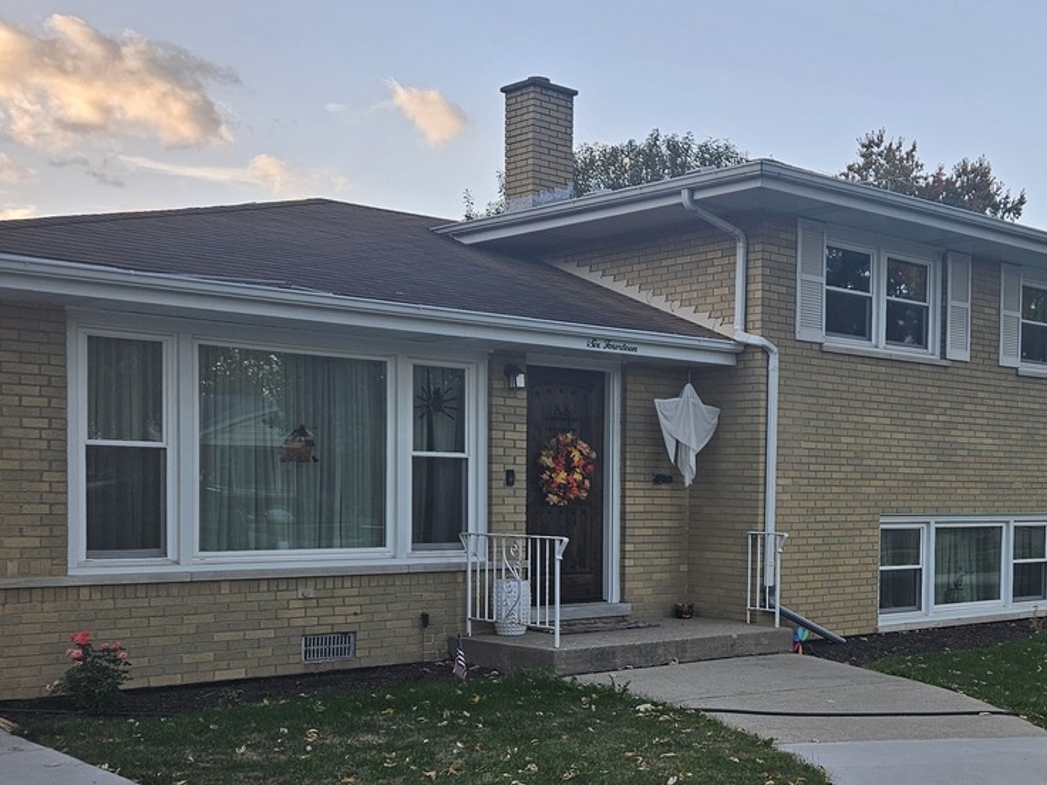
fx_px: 1361
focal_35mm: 45
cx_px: 817
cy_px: 538
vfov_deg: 31.9
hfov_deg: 40.6
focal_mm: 5.4
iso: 25
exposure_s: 1/224
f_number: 1.8
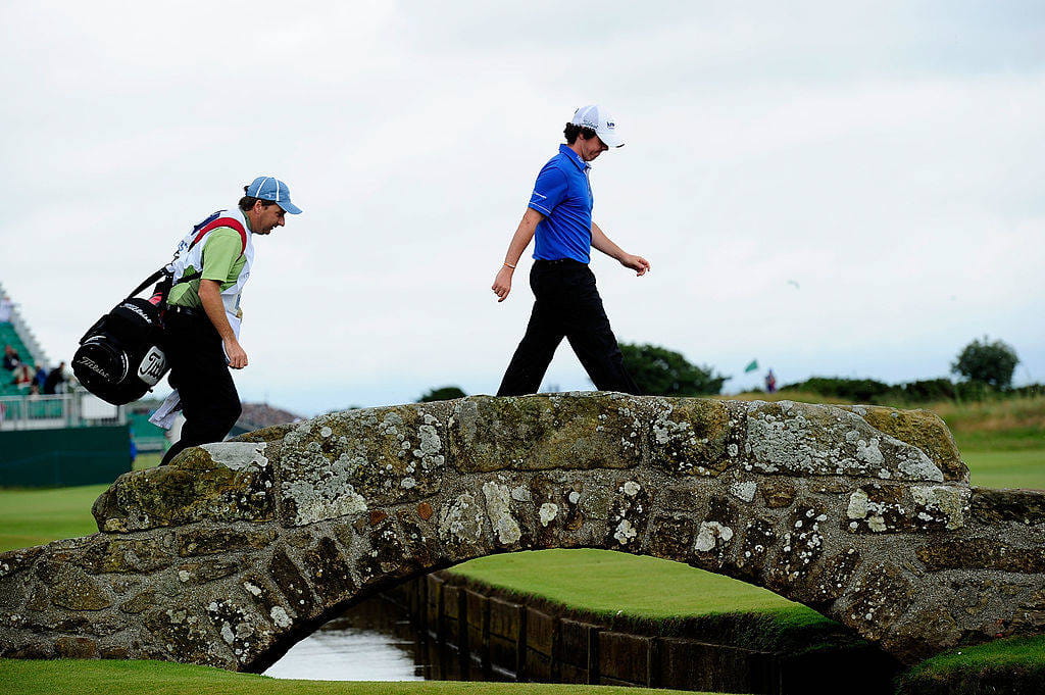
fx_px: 5076
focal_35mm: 175
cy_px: 348
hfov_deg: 11.8
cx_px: 522
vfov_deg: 7.8
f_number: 5.6
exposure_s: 1/500
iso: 200
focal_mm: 175
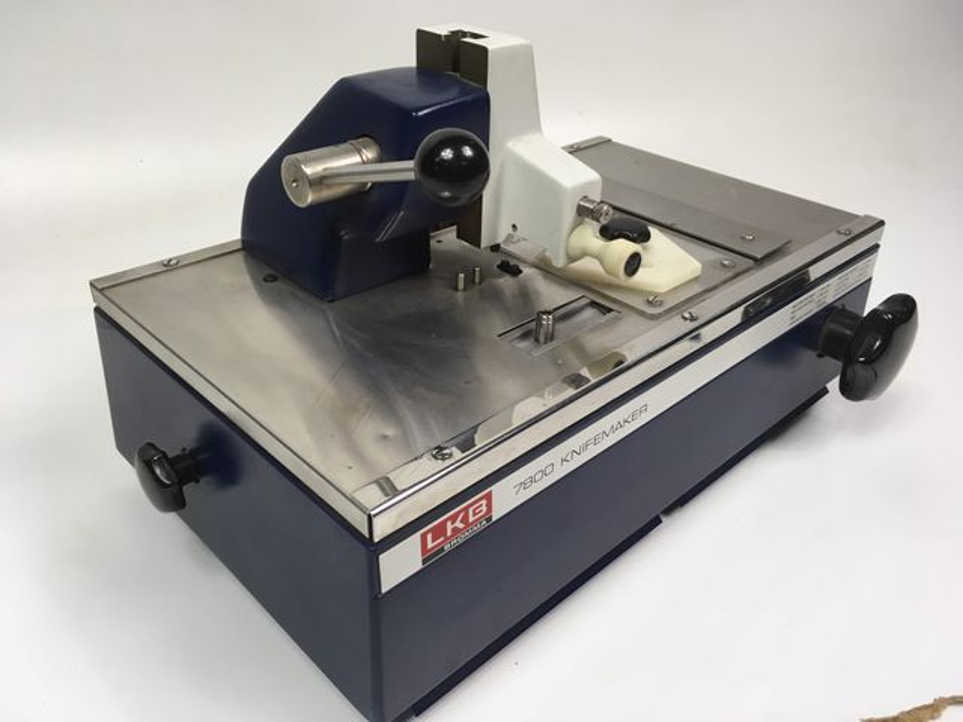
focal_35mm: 29
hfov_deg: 61.7
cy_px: 361
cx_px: 482
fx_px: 807
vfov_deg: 48.2
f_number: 2.2
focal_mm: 4.15
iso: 25
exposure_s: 1/33
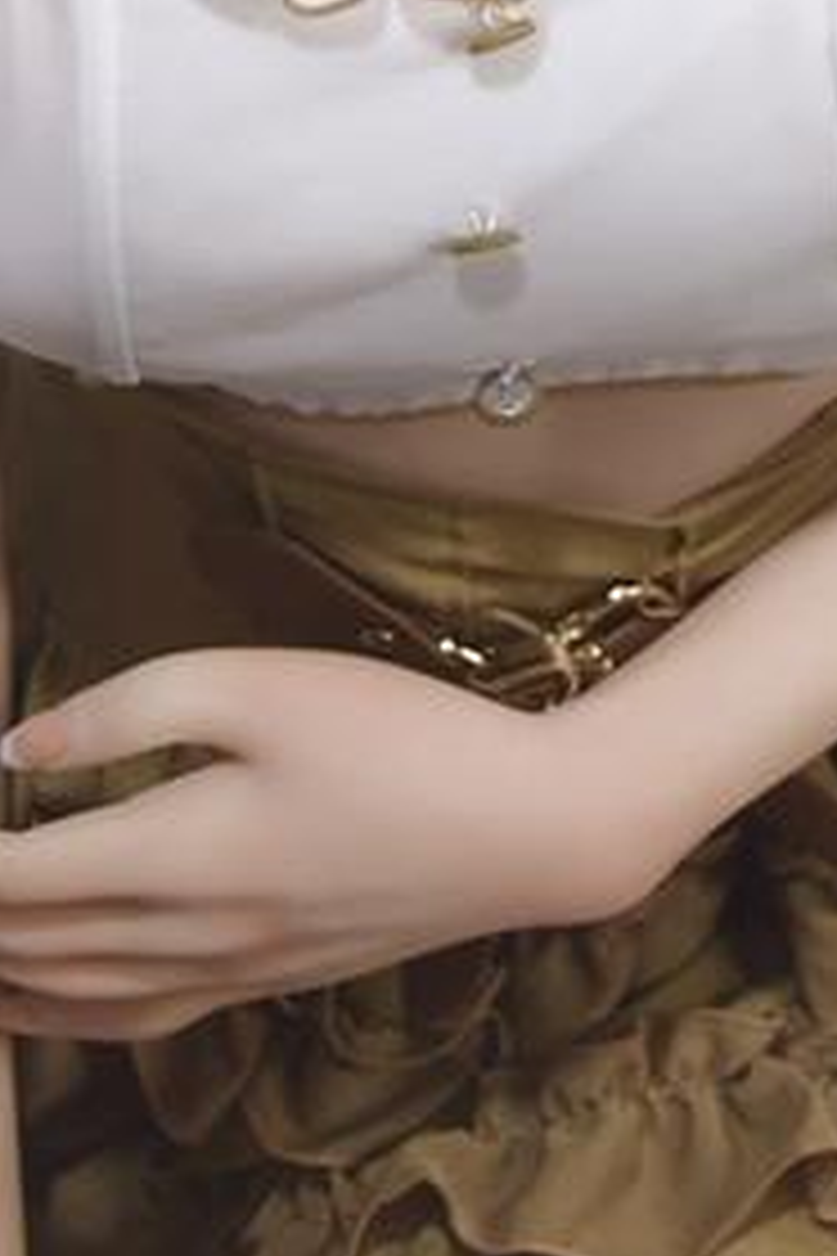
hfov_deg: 9.2
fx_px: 5190
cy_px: -437
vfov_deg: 13.2
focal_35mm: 149
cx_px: 524
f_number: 4.5
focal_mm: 27
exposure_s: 1/80
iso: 400
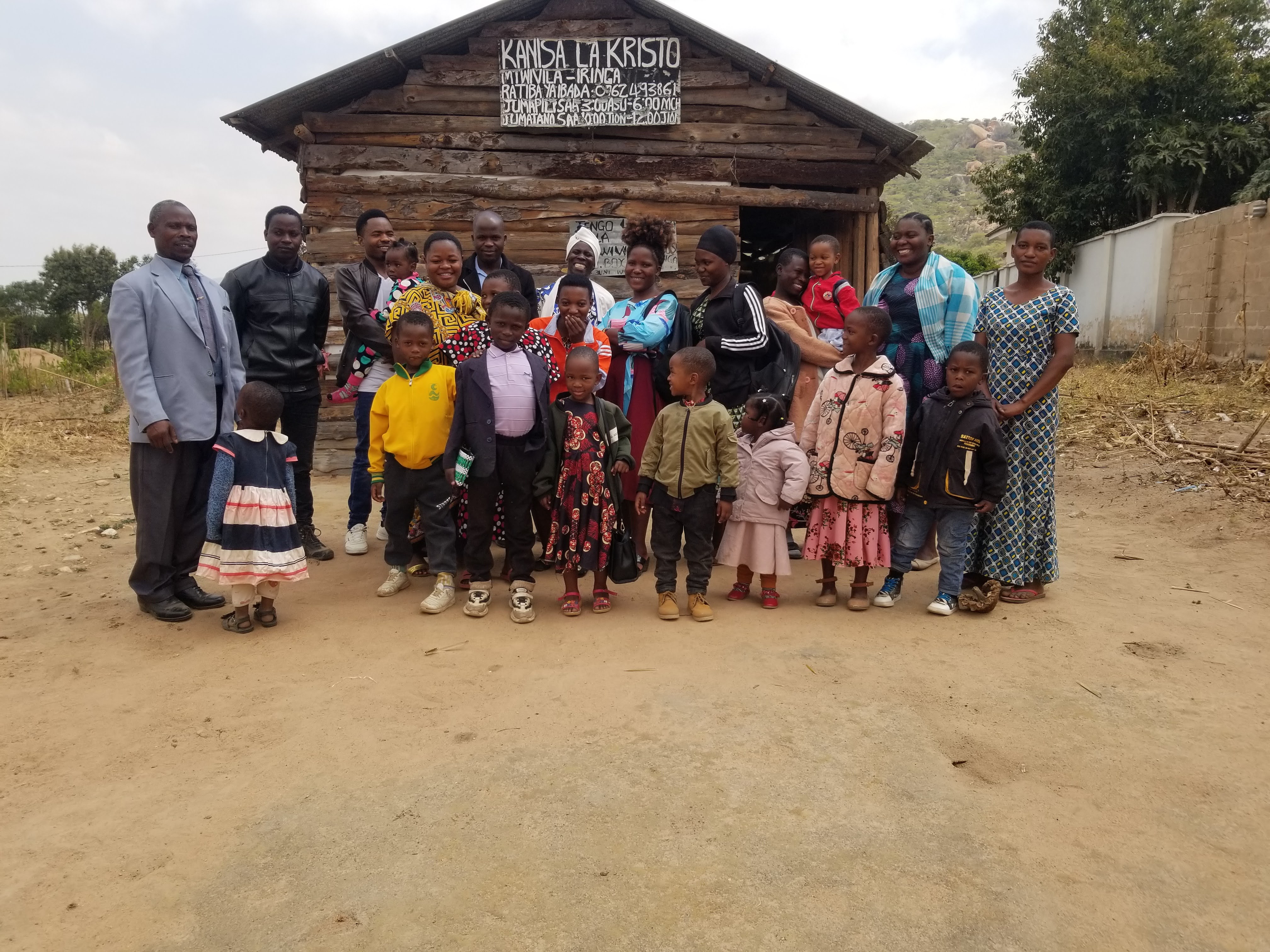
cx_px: 635
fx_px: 954
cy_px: 476
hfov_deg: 67.3
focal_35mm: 26
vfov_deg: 53.1
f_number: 1.7
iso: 50
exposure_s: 1/1752
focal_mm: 4.25
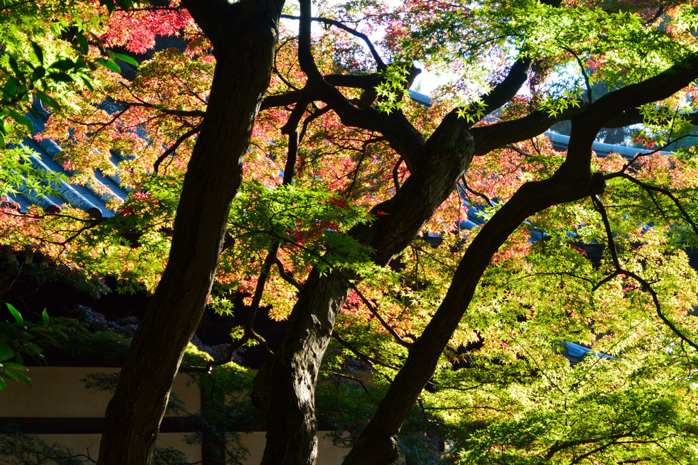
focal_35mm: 99
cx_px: 349
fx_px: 1919
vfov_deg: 13.8
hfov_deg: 20.6
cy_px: 232
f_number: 5.6
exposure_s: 1/125
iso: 200
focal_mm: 37
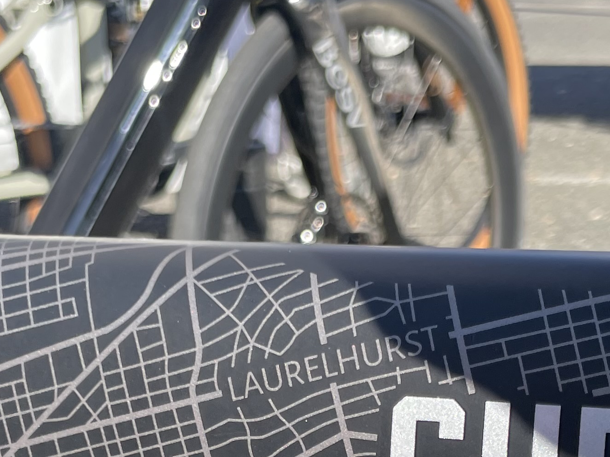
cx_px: 273
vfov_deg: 17.9
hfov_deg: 24.7
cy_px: 513
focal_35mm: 79
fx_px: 1392
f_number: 1.6
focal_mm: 4.2
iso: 32
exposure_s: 1/1114
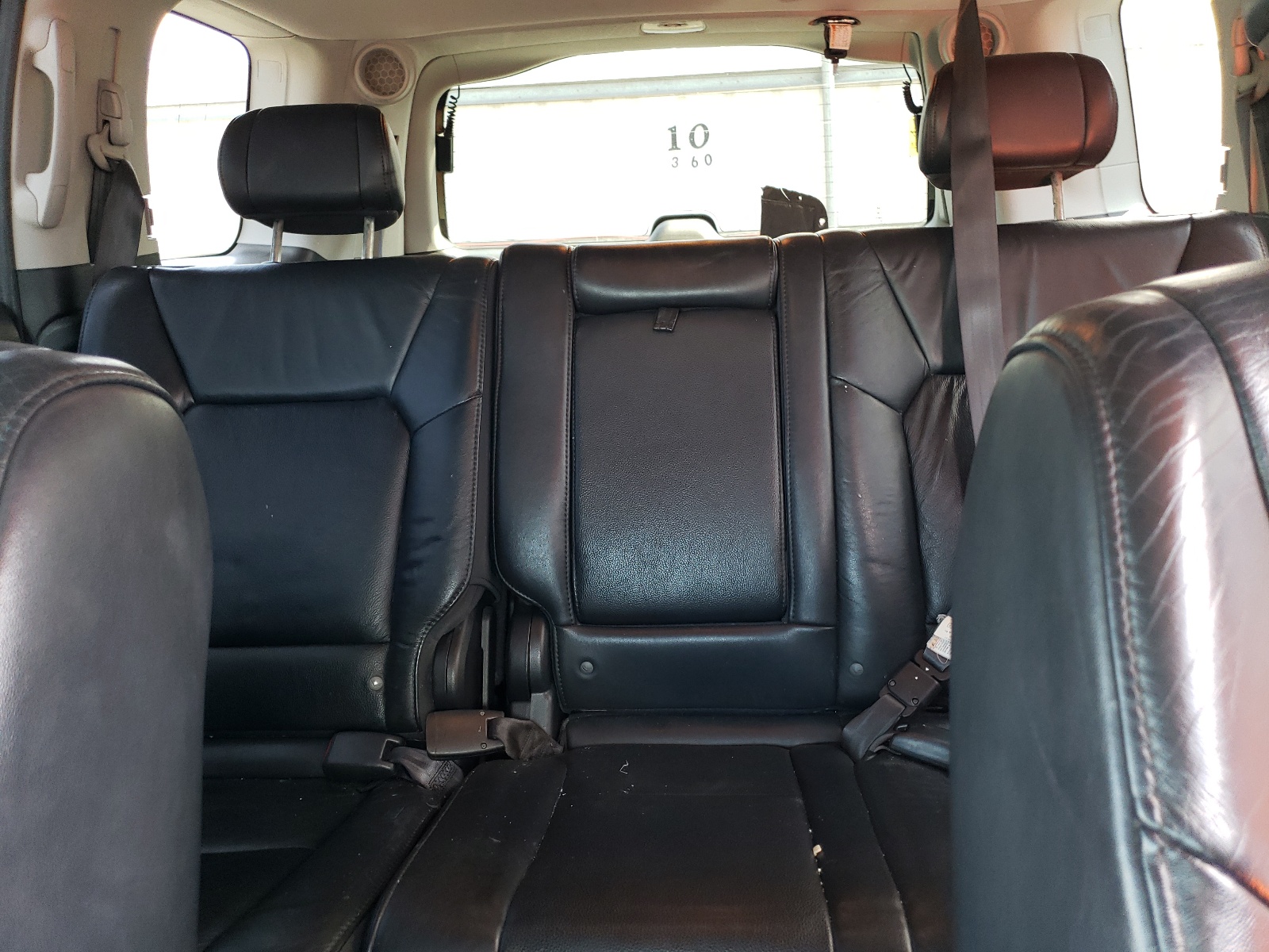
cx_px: 634
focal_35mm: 26
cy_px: 476
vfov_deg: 53.1
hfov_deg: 67.3
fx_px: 953
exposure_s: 1/50
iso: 105
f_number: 1.5
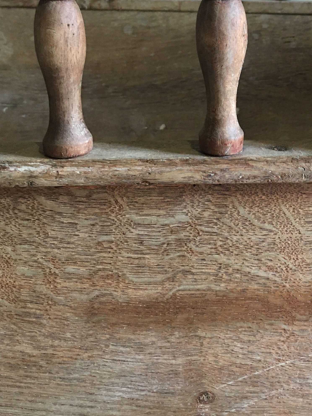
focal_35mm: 59
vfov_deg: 32.1
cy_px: 104
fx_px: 709
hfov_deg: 23.9
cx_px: 297
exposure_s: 1/33
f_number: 2.2
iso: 160
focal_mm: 4.15
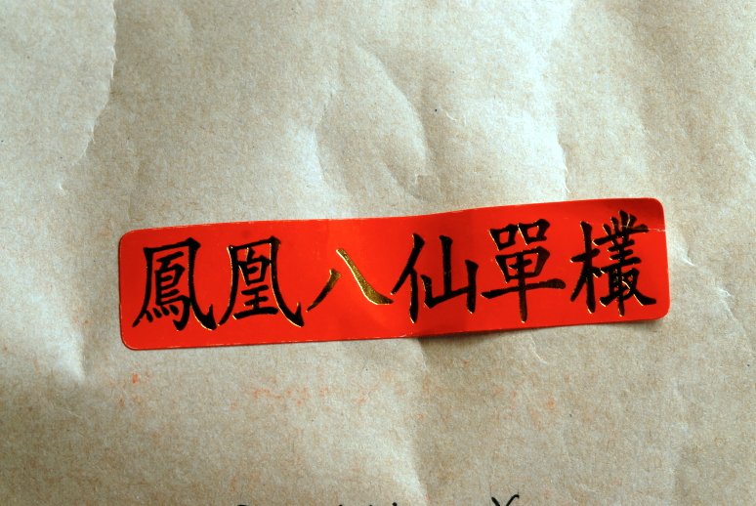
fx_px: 3311
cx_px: 378
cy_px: 253
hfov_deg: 13.0
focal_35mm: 158
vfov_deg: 8.7
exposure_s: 1/80
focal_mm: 105
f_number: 11
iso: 400
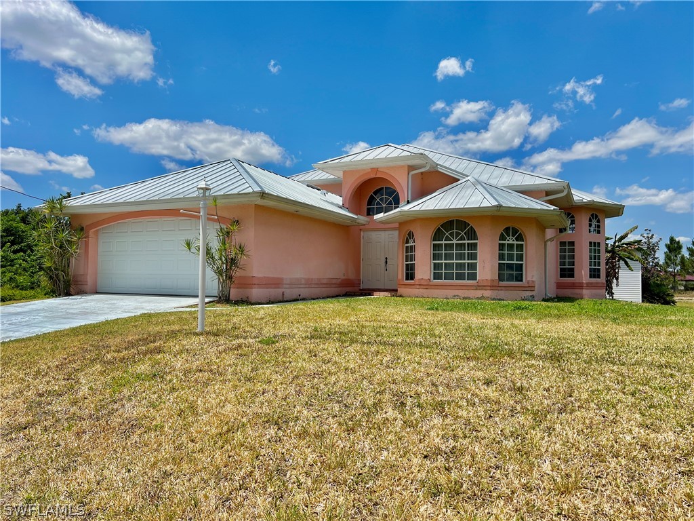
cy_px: 260
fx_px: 521
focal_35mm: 26
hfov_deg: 67.3
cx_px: 347
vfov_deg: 53.1
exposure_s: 1/6579
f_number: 1.5
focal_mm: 5.7
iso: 50
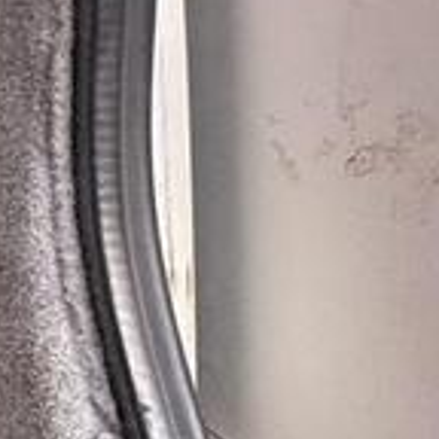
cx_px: -921
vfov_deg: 21.4
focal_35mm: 77
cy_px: -40
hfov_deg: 11.1
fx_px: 1105
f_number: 2.2
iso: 160
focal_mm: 2.22
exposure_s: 1/99
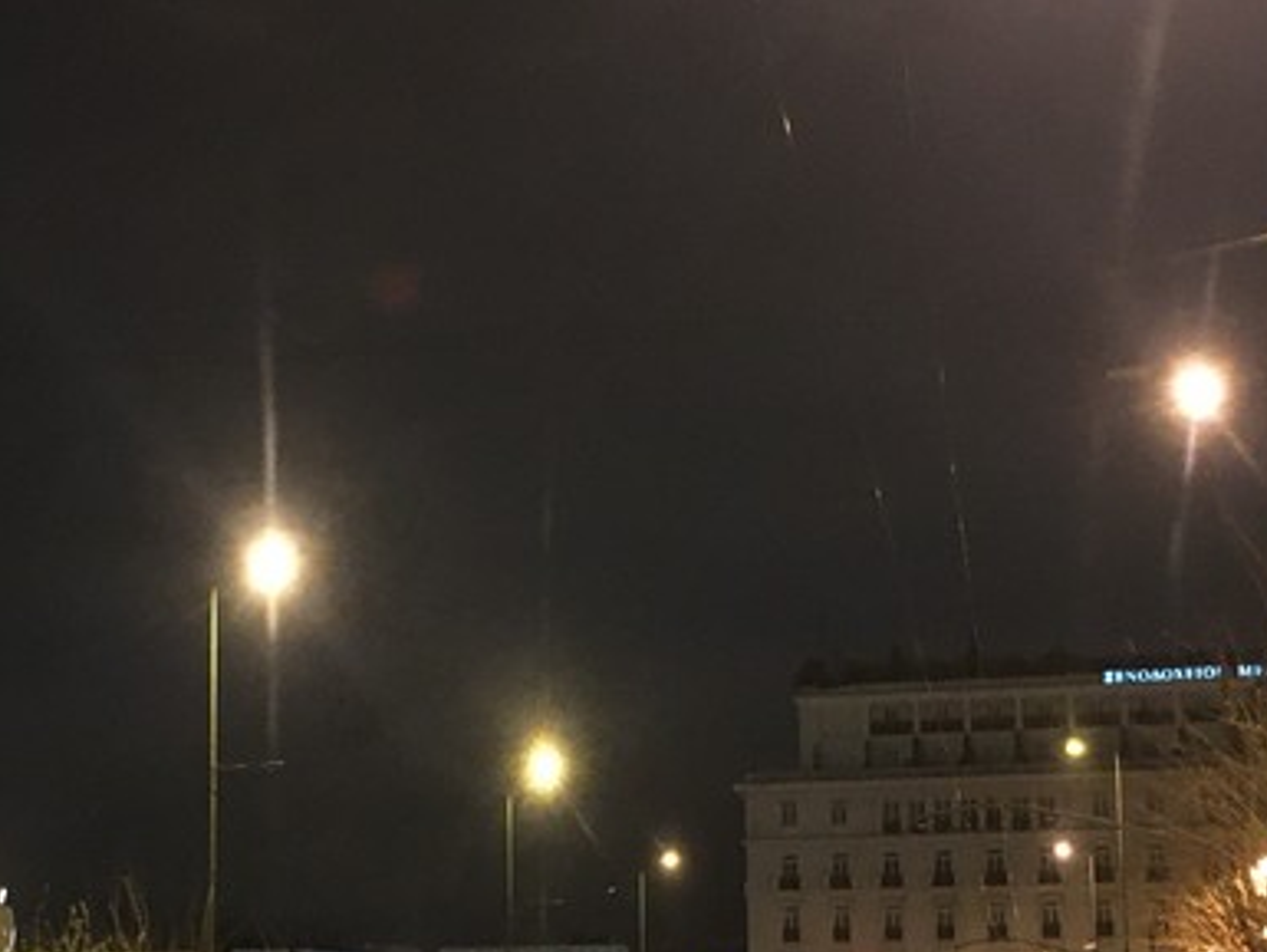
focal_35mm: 58
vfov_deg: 24.6
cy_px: 833
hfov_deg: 33.2
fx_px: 2124
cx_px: 579
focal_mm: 4.15
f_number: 2.2
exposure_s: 1/17
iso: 500
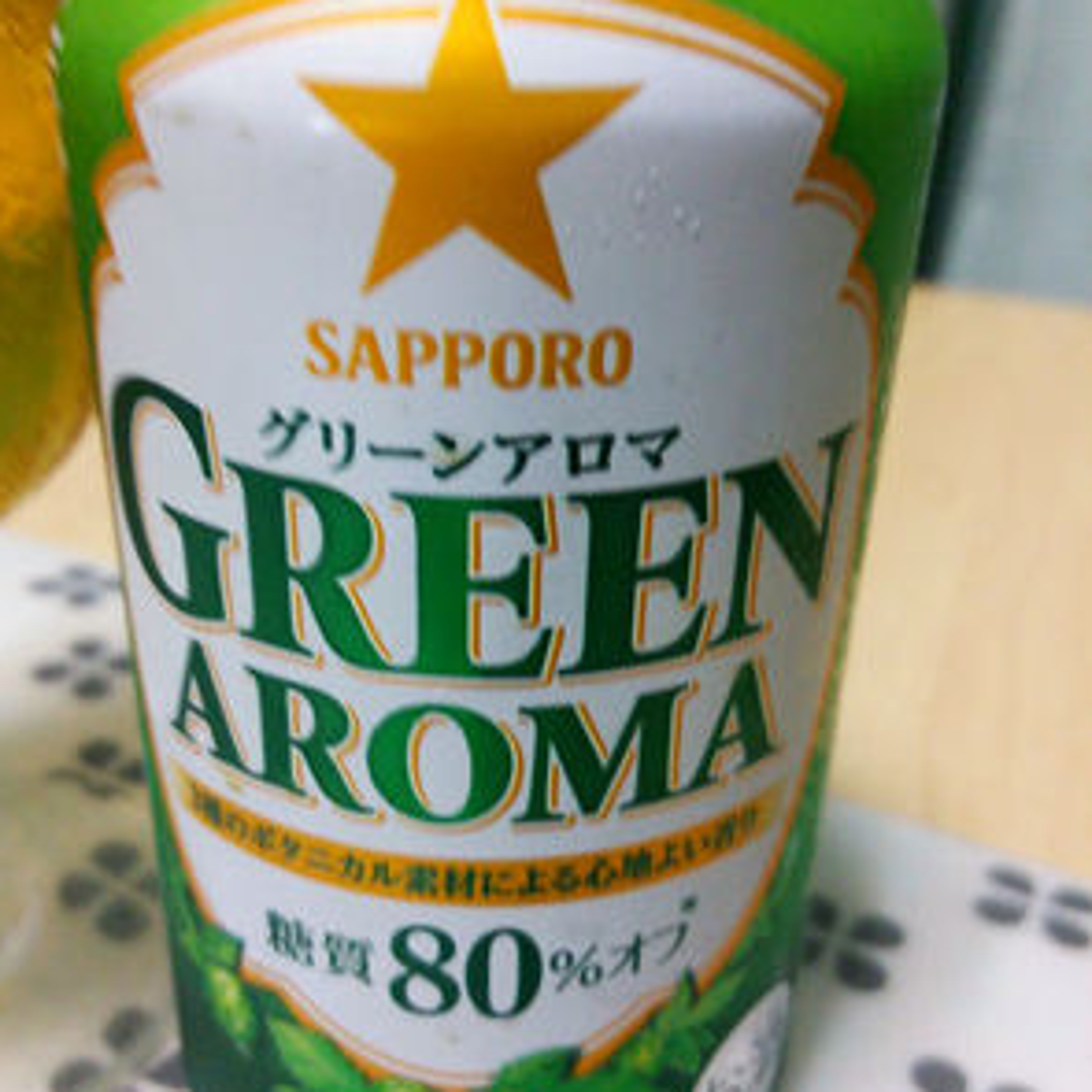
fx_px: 1285
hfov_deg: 46.0
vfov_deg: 46.0
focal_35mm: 36
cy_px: 552
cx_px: 544
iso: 250
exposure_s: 1/20
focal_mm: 4.06
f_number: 1.94
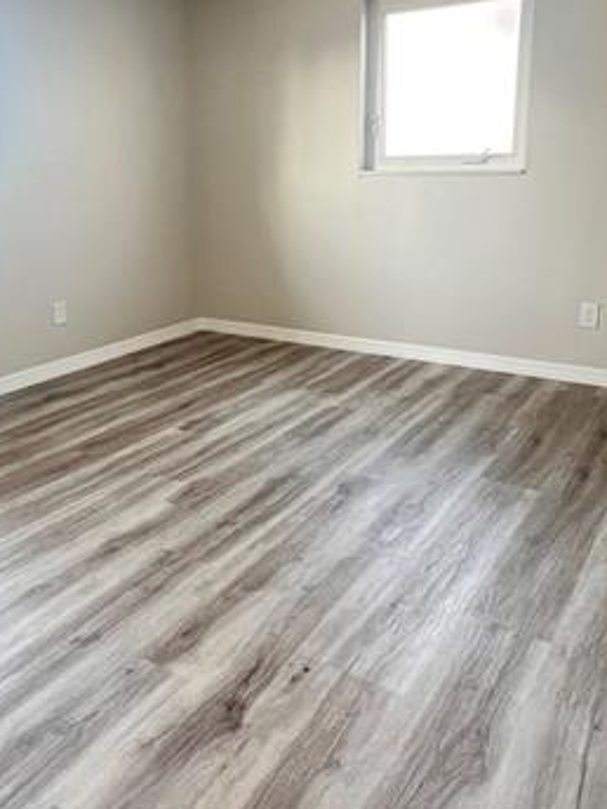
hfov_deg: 47.9
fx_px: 678
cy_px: 334
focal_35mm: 29
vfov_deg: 61.3
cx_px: 235
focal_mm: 1.57
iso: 320
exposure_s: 1/60
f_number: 1.8
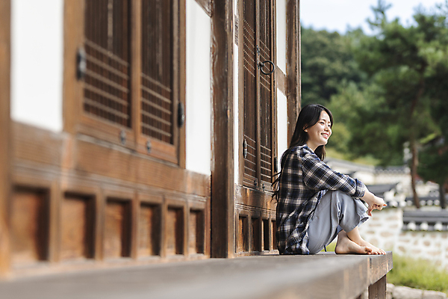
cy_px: 150
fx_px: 1058
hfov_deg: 23.9
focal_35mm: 85
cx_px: 224
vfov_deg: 16.1
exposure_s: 1/1000
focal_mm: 85
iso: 200
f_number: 2.2
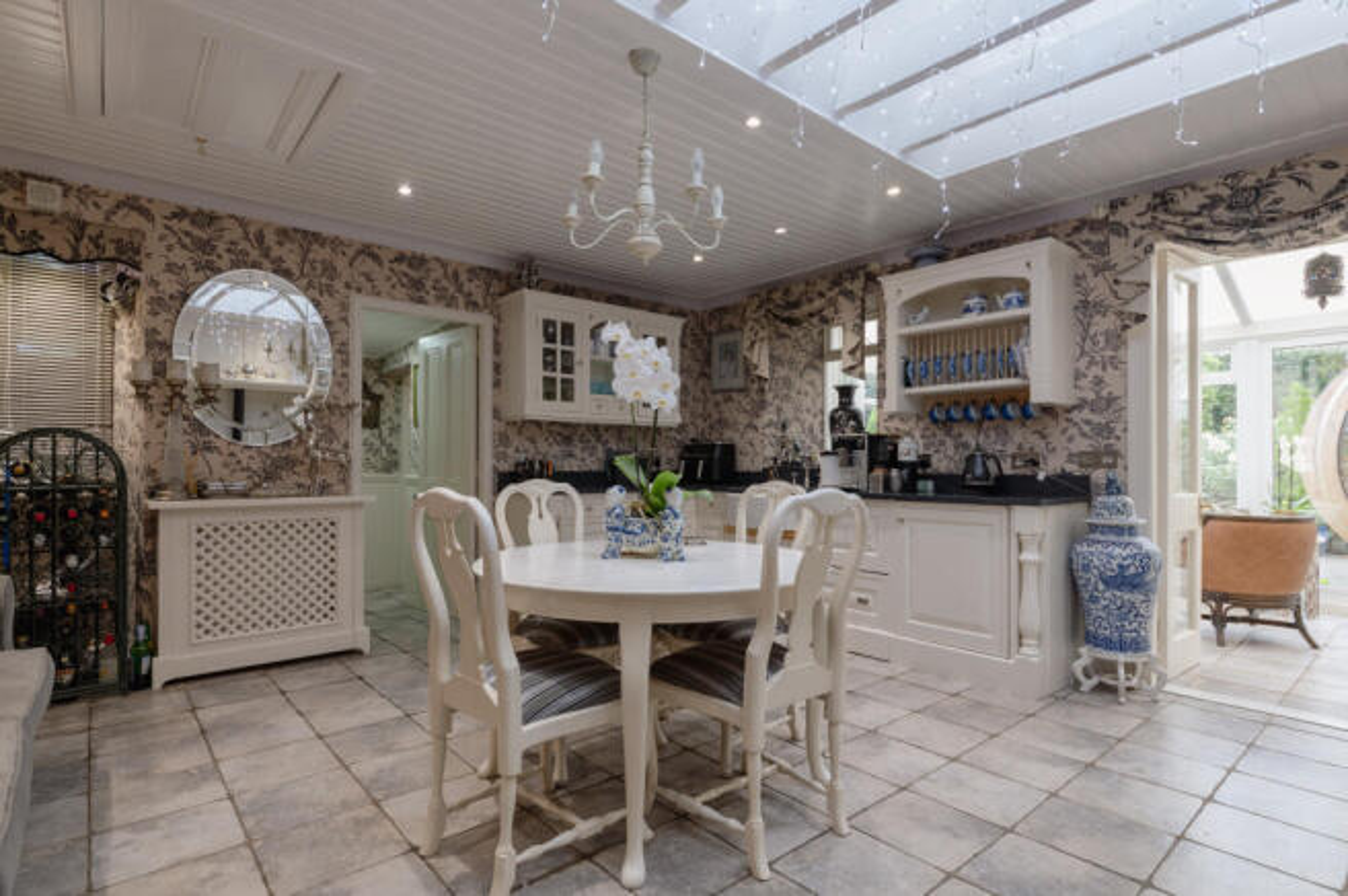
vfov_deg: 70.3
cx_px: 674
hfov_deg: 93.3
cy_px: 448
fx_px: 636
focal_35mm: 17
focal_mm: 17
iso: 400
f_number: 8
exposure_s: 1/15
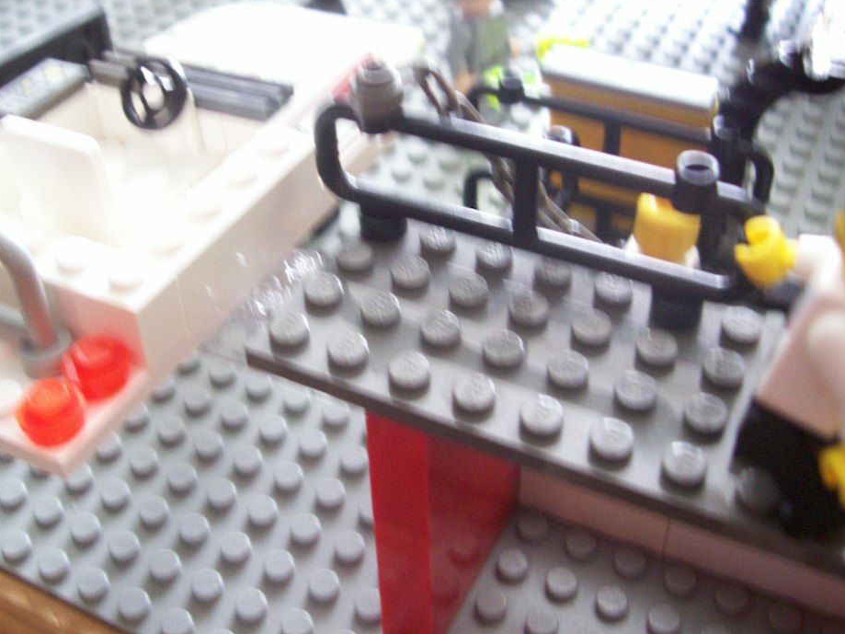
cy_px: 296
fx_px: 1098
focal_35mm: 45
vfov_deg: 32.2
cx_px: 398
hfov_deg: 42.1
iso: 160
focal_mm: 5.6
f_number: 2.7
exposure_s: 1/15.5
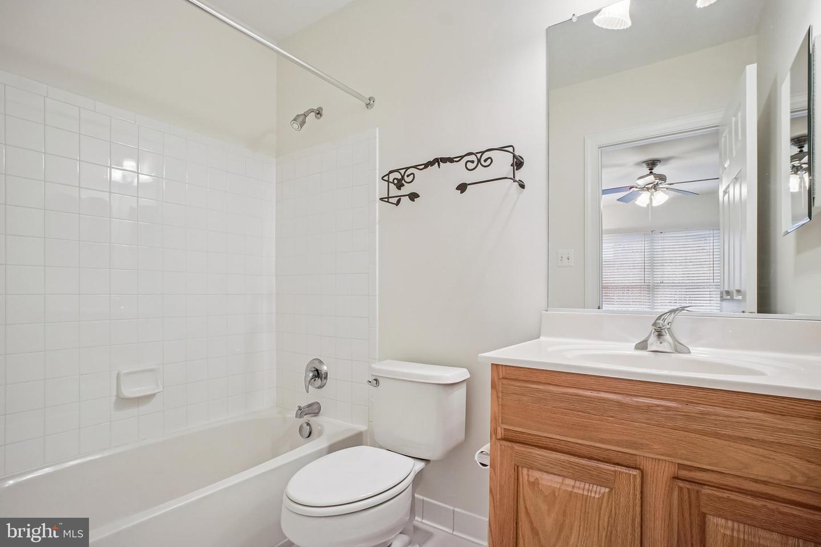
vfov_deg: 72.1
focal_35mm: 16
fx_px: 376
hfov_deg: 95.0
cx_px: 410
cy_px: 274
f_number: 8
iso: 500
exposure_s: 1/15
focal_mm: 11
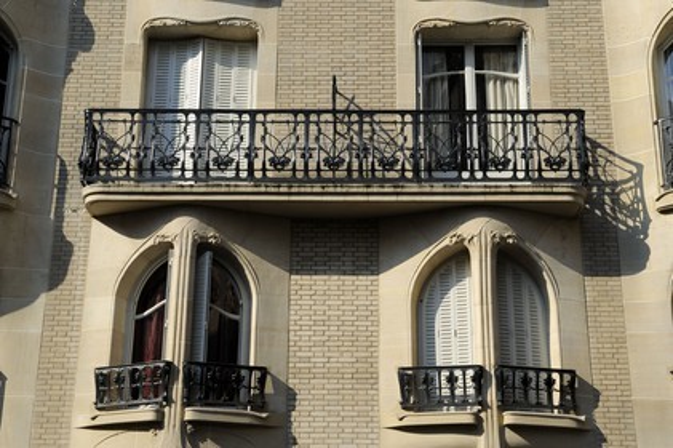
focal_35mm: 58
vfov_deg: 23.3
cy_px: 224
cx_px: 336
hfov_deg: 34.5
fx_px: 1083
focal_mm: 58
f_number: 14
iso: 200
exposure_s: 1/160
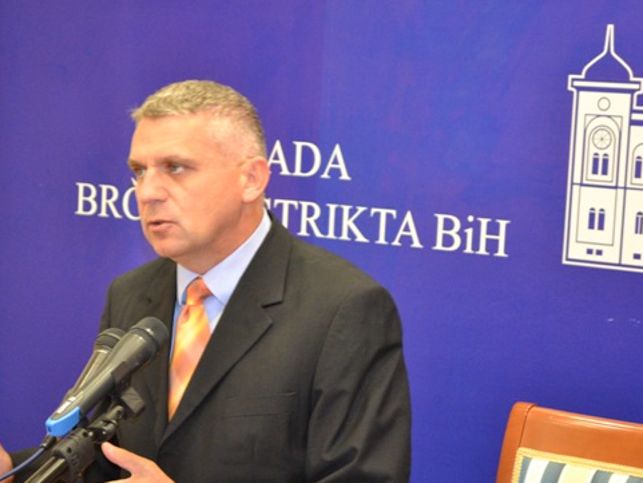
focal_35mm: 106
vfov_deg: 14.0
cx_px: 251
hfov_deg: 18.6
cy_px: 271
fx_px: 1963
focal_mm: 55
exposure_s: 1/60
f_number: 5.6
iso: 2800
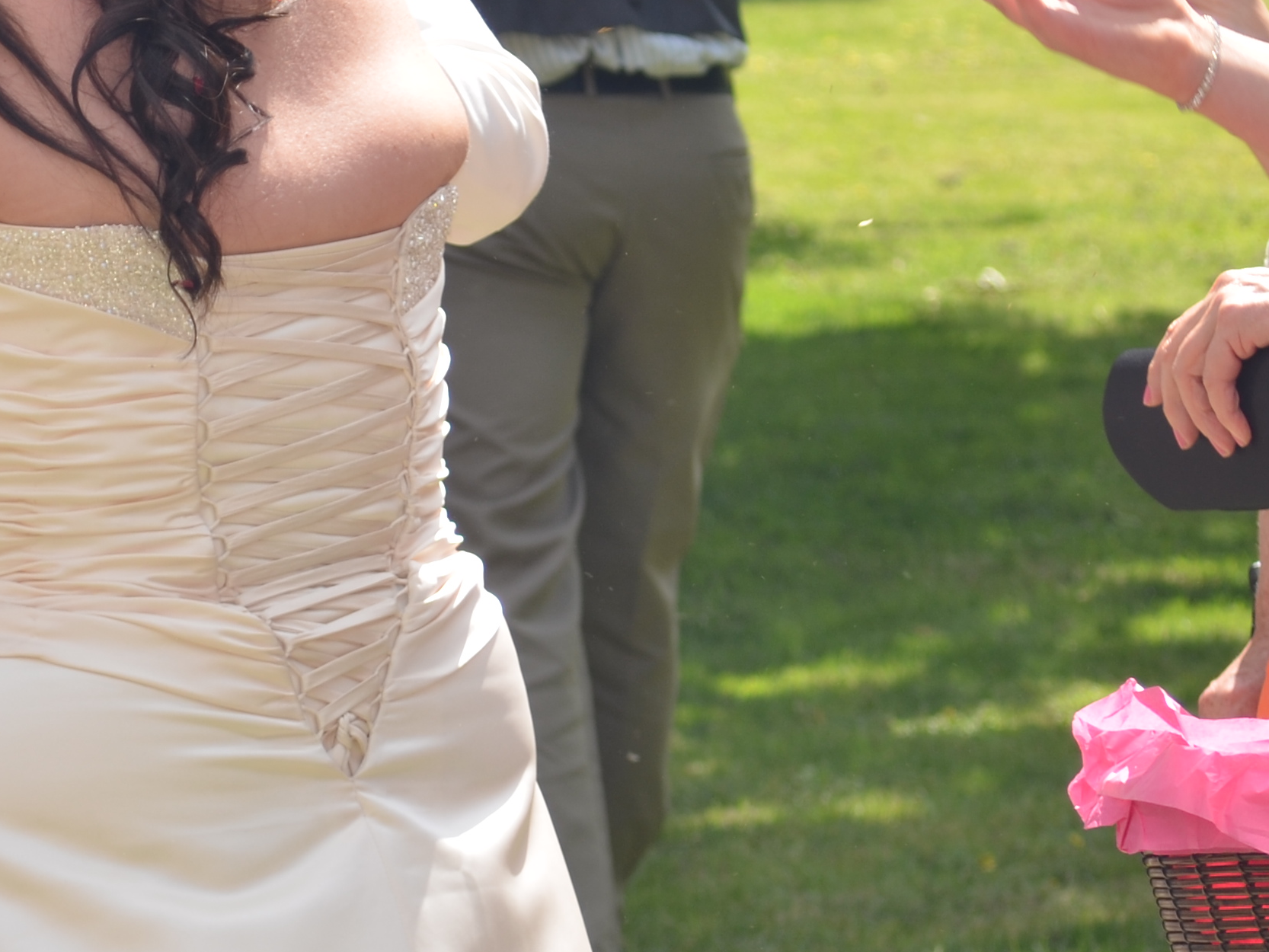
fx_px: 10926
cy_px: 141
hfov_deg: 6.6
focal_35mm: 298
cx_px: 233
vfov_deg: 5.0
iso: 100
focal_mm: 70
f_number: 5.6
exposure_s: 1/250
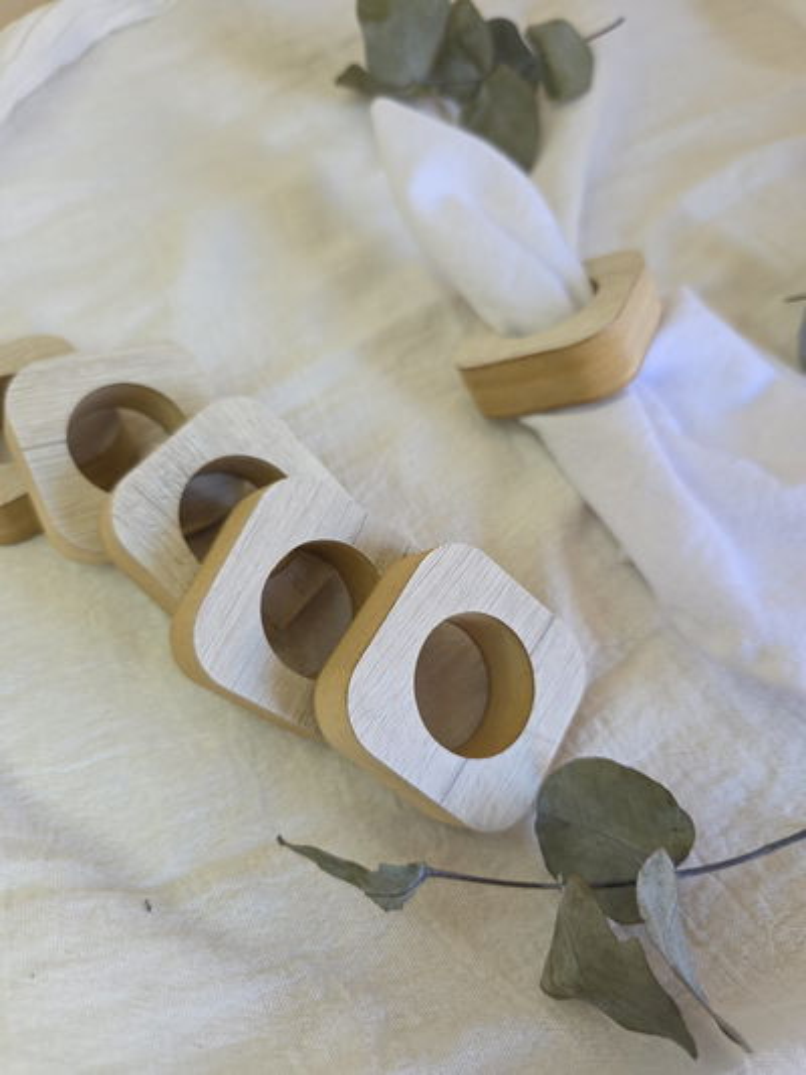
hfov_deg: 58.9
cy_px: 538
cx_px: 403
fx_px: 714
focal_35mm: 23
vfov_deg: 73.9
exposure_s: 1/68
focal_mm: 6.3
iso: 80
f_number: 1.7
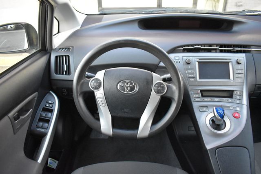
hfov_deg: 67.4
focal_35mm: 27
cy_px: 87
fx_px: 196
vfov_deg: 47.9
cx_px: 130
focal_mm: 18
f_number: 3.5
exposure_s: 1/15
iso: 3200
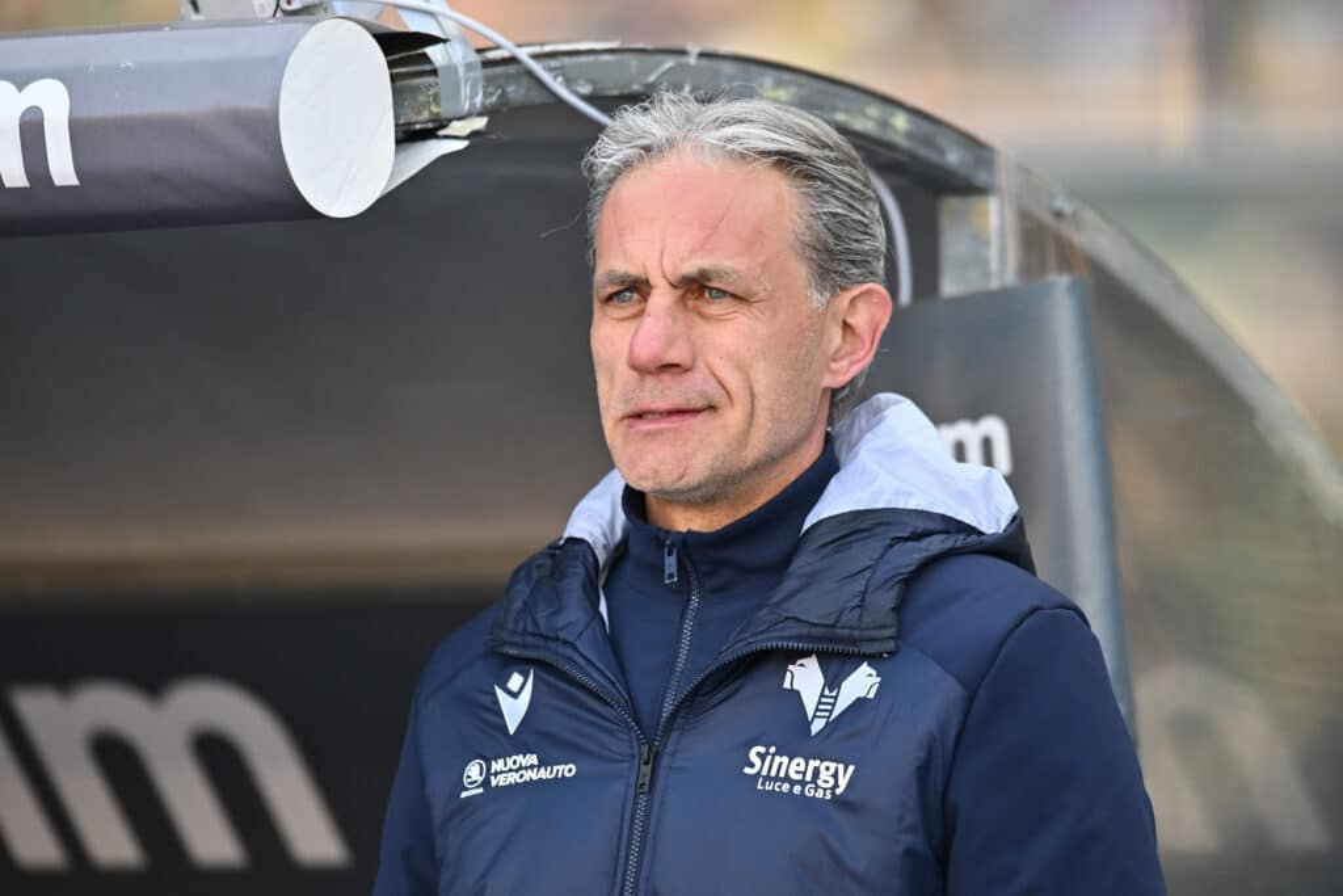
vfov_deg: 3.4
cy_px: 448
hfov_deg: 5.2
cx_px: 672
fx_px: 14923
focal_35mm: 400
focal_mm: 400
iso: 1000
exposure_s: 1/1600
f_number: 4
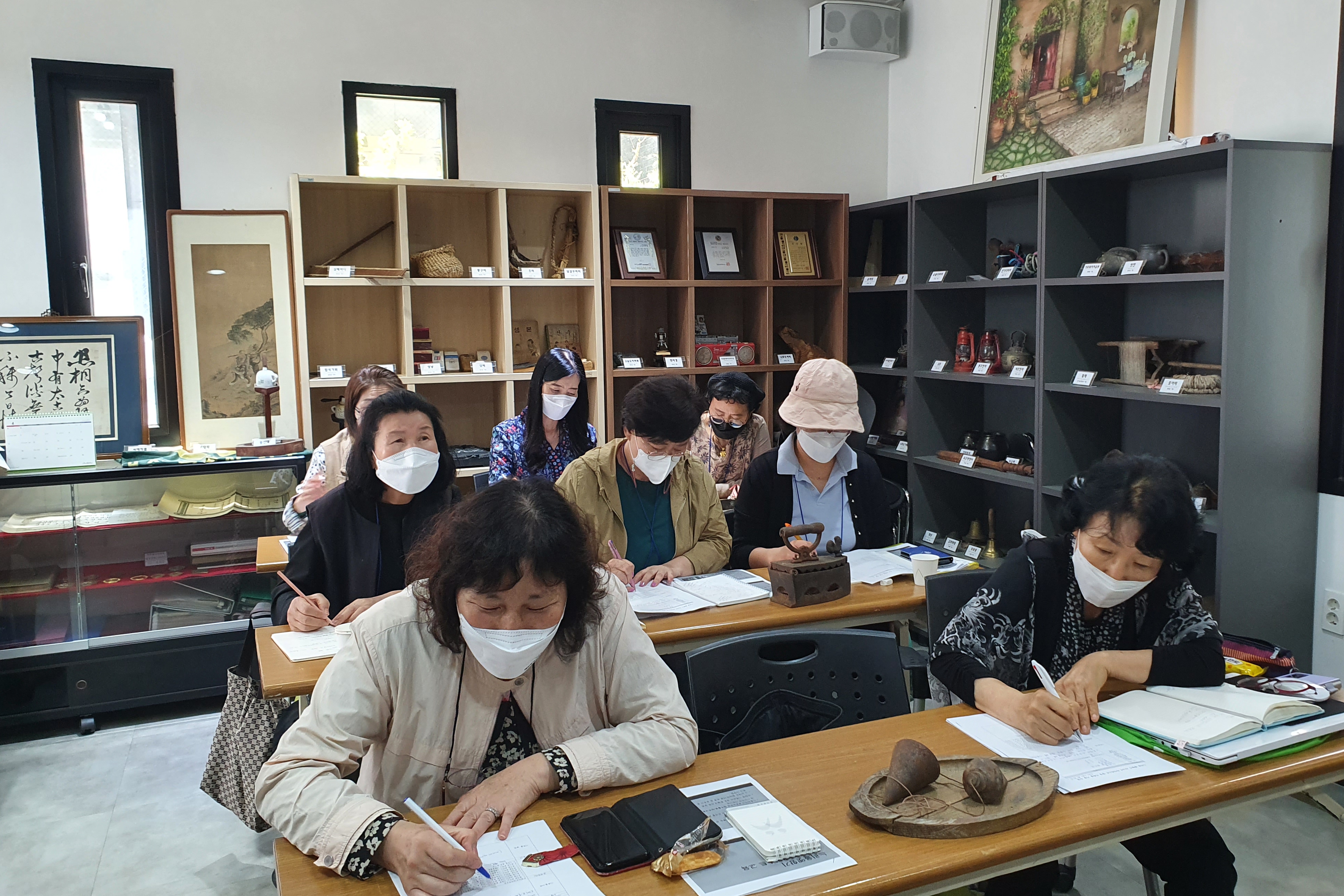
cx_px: 692
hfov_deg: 65.5
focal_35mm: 28
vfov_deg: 46.4
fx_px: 1045
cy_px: 410
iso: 200
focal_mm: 4.32
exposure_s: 1/40
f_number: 2.4
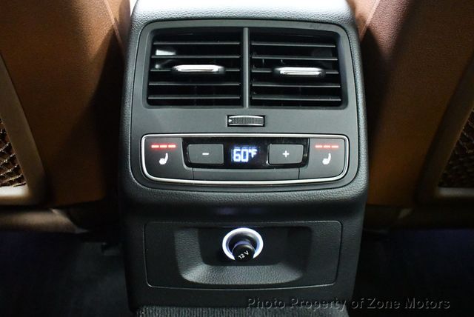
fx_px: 474
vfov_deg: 36.9
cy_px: 158
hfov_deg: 53.1
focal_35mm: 36
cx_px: 237
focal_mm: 18
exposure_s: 1/25
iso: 12800
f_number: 3.5
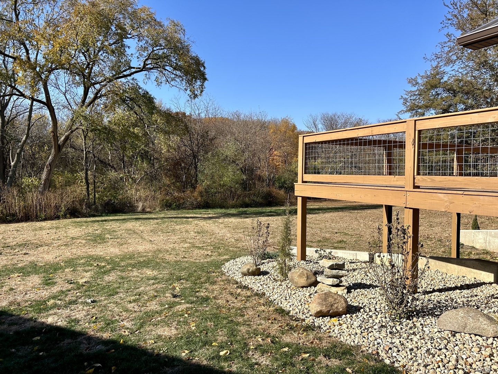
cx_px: 249
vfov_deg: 53.1
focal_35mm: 26
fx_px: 374
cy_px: 187
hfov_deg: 67.3
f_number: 1.5
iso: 50
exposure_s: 1/3704
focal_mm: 5.7
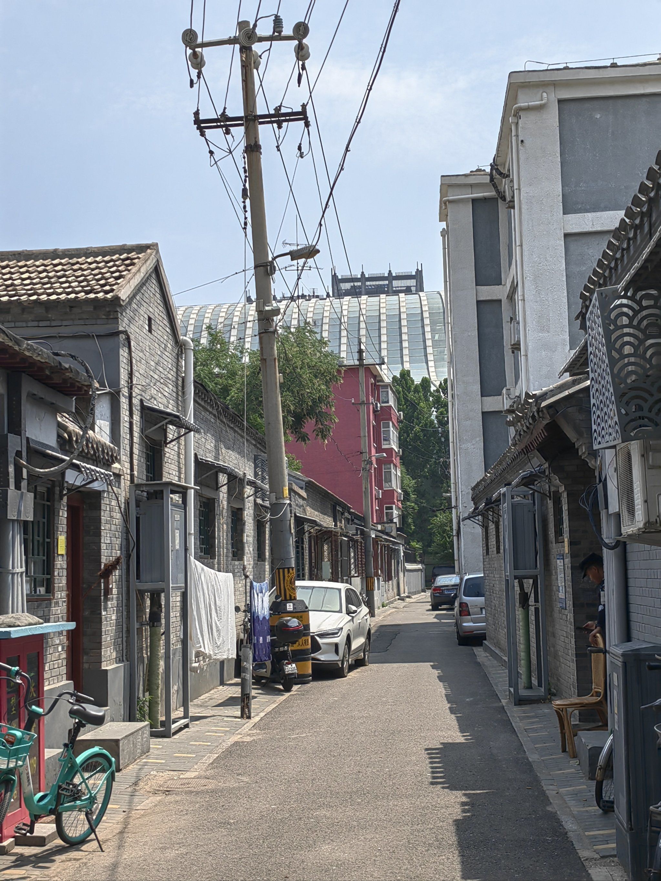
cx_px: 330
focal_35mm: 50
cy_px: 440
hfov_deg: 29.1
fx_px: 1273
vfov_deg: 38.2
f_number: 1.8
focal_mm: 5.54
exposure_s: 1/5000
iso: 50
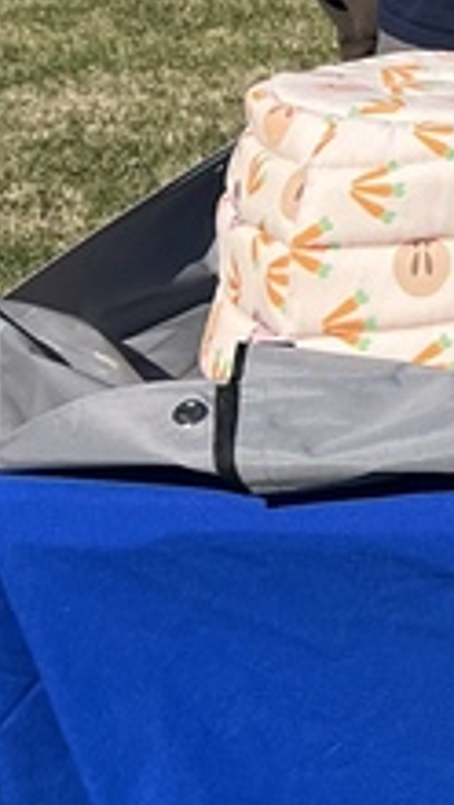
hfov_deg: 8.2
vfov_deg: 15.7
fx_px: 2821
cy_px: -135
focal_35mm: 132
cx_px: 1241
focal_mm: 5.7
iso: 50
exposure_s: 1/5076
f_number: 1.5
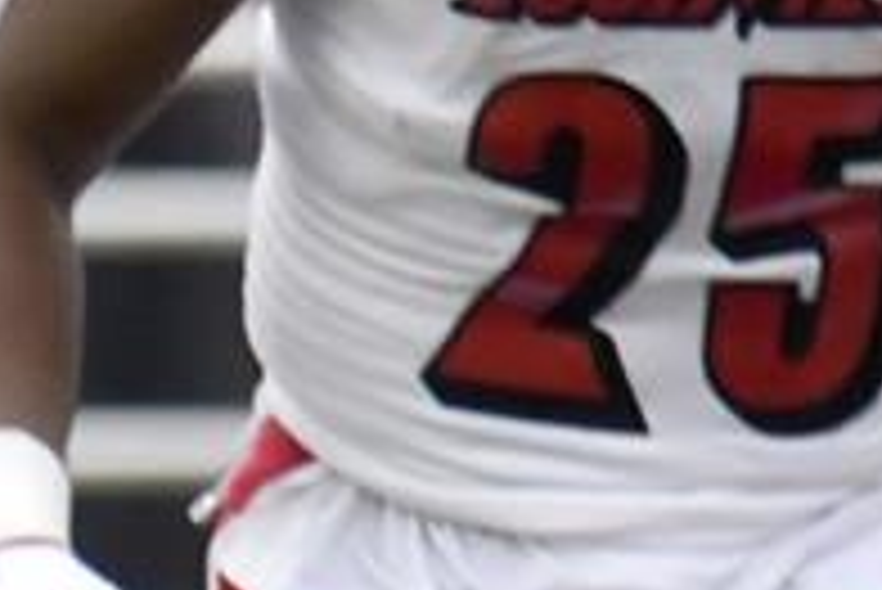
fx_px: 95887
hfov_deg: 0.5
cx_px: -1894
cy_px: 820
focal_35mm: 3911
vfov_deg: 0.4
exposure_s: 1/1600
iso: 800
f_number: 5.6
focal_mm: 400
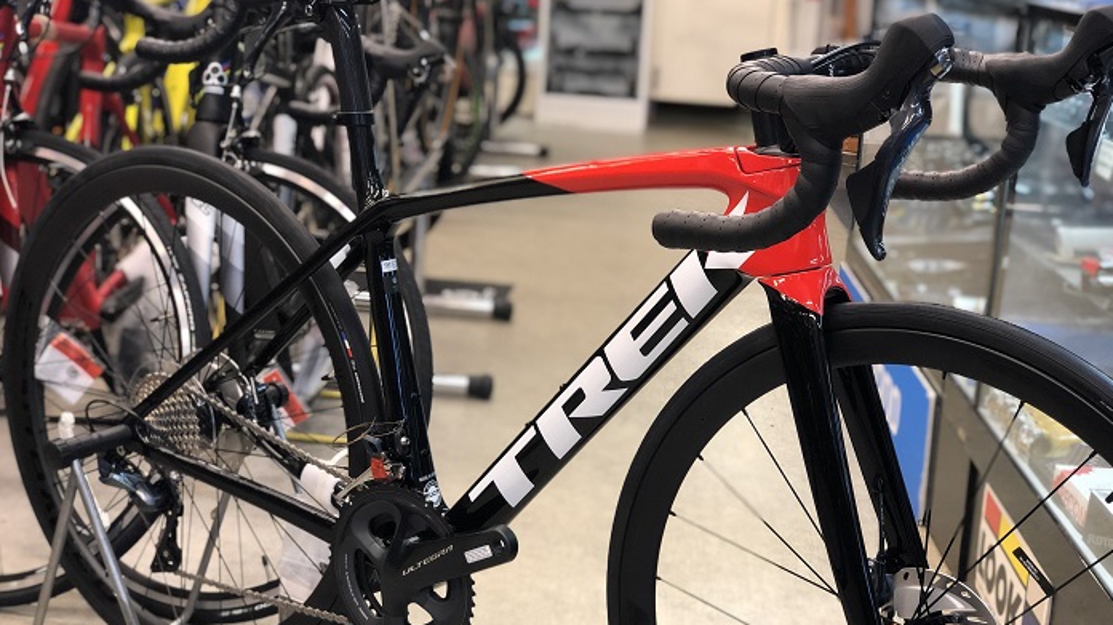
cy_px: 354
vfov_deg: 21.1
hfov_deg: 36.6
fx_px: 1682
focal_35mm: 57
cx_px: 556
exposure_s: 1/40
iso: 80
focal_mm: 6
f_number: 2.4
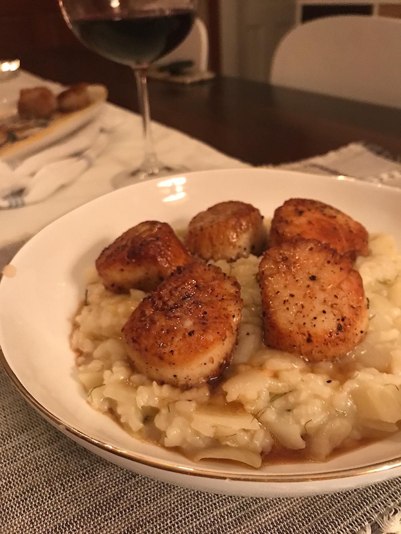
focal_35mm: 28
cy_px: 267
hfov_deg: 49.7
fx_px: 432
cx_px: 200
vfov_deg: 63.4
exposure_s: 1/15
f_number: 1.8
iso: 100
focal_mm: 3.99
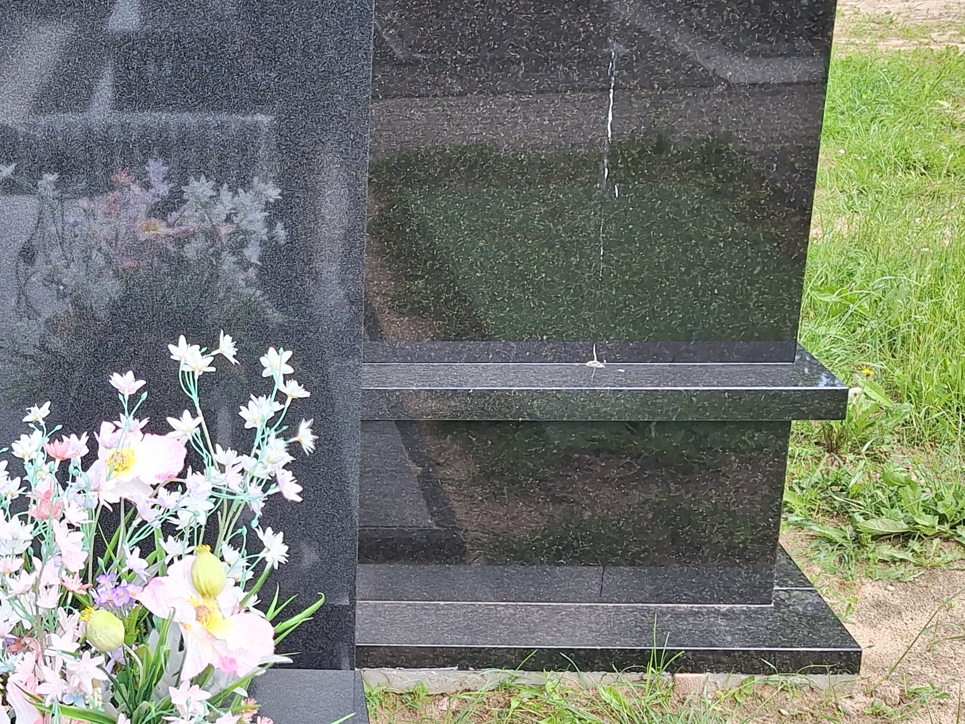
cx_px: 86
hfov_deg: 33.0
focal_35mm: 55
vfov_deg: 26.4
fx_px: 1533
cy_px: 239
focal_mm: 5.54
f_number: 1.8
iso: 40
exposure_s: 1/717
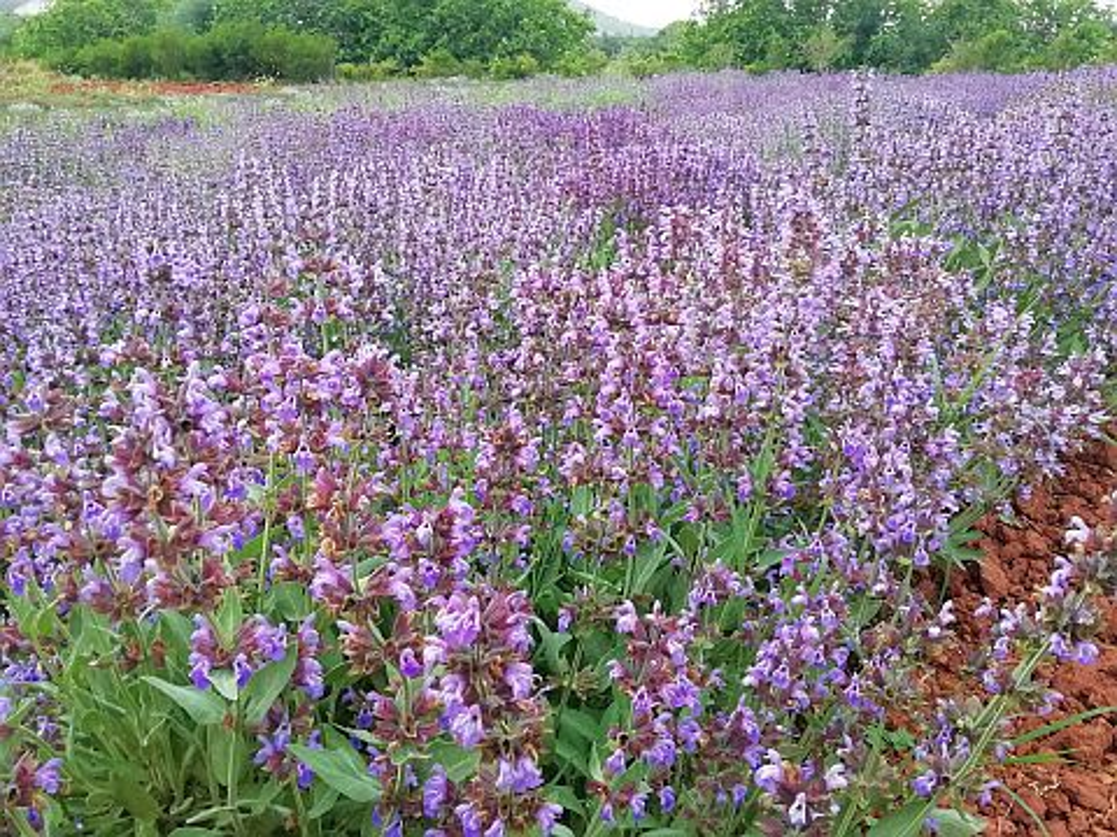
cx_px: 558
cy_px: 418
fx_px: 1129
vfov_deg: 40.7
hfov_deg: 52.6
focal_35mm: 35
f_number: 2.2
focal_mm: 3.21
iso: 50
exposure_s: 1/100
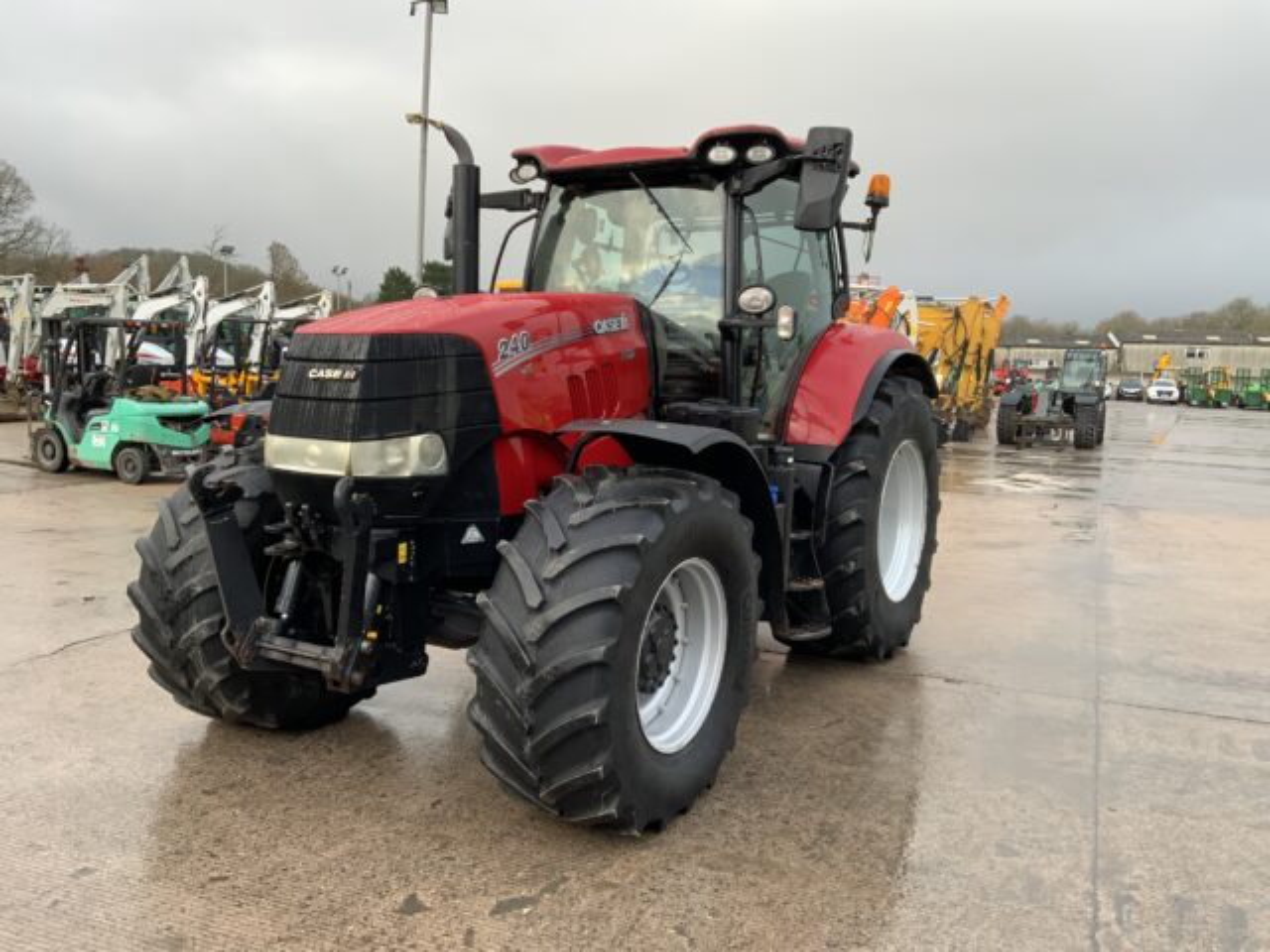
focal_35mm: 29
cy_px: 476
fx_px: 1064
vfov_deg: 48.2
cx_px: 635
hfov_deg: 61.7
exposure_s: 1/125
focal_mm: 3
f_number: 1.8
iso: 16
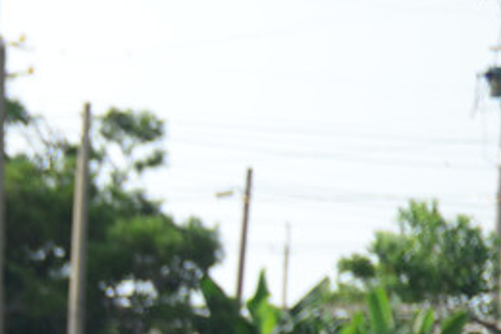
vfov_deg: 1.4
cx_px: -886
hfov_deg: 2.1
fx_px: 13657
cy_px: 571
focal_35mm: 982
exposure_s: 1/200
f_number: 6
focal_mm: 170
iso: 125
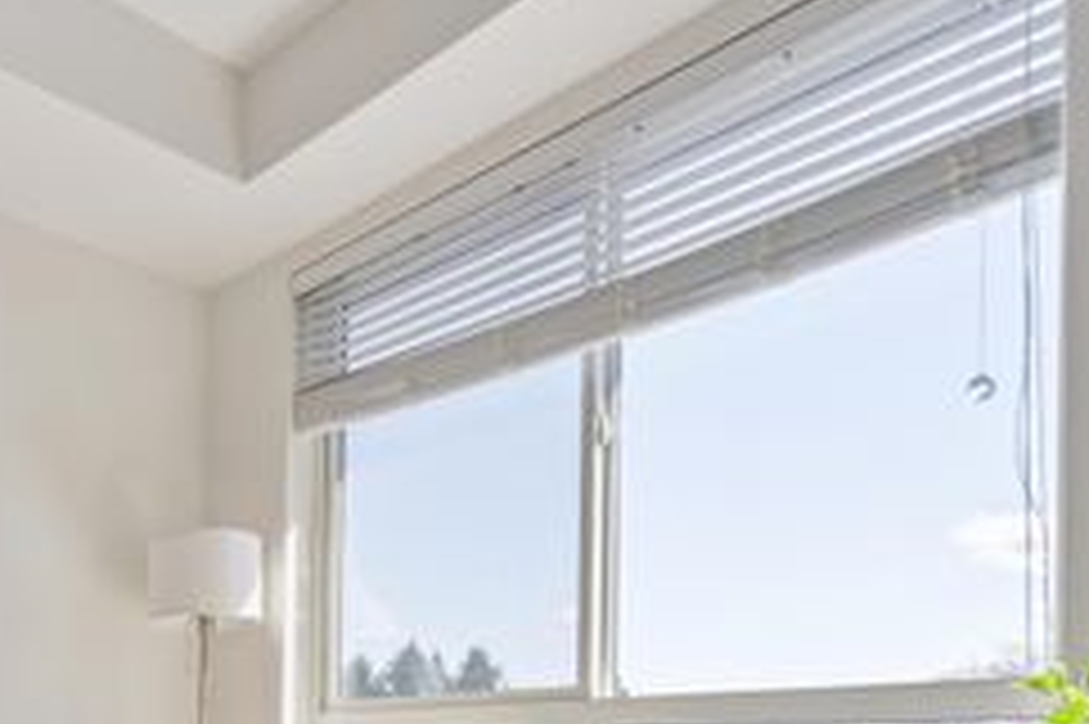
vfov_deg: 35.9
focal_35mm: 33
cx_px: 194
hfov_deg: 52.9
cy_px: 726
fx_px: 998
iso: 200
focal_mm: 16
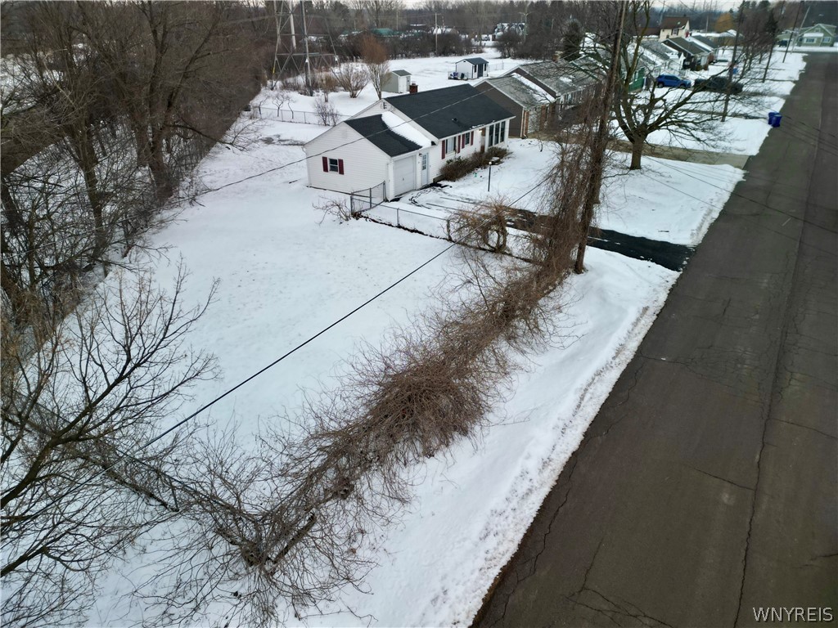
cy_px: 314
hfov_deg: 71.6
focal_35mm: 24
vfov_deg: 56.8
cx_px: 419
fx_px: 581
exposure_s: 1/180
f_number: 1.7
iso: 120
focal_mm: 6.72
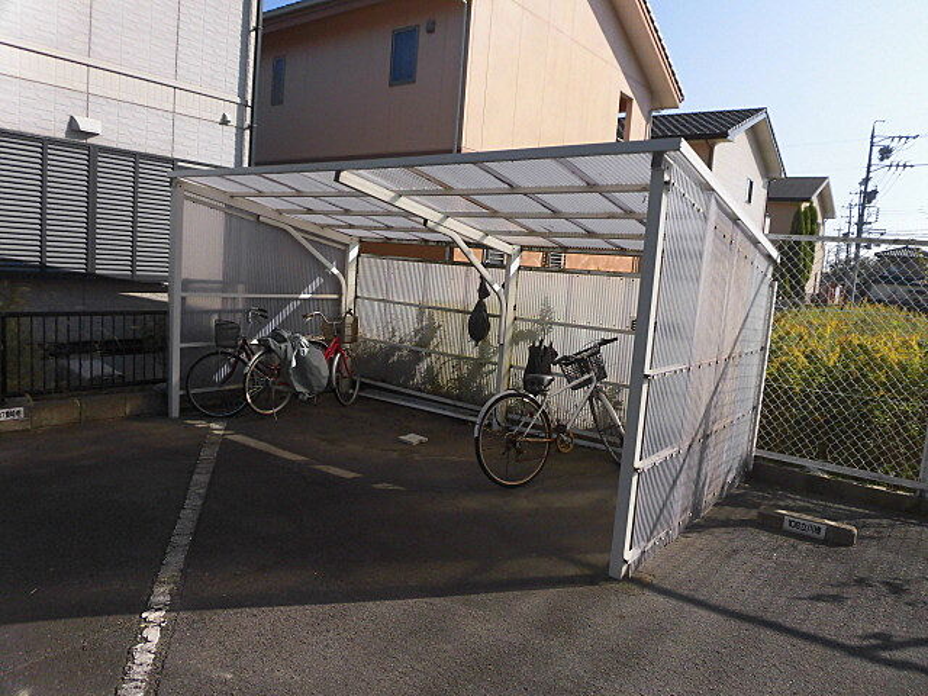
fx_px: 643
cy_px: 348
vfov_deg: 56.8
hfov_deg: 71.6
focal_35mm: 24
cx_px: 464
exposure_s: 1/250
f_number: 7.8
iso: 100
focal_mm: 4.3
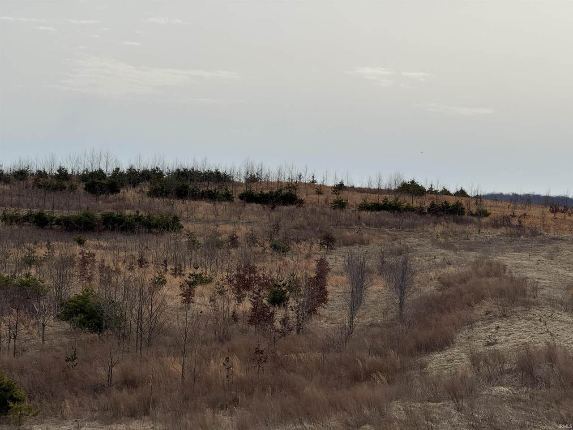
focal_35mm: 120
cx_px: 286
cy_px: 215
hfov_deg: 16.4
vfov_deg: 12.3
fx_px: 1986
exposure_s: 1/3690
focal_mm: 15.66
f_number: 2.8
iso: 50
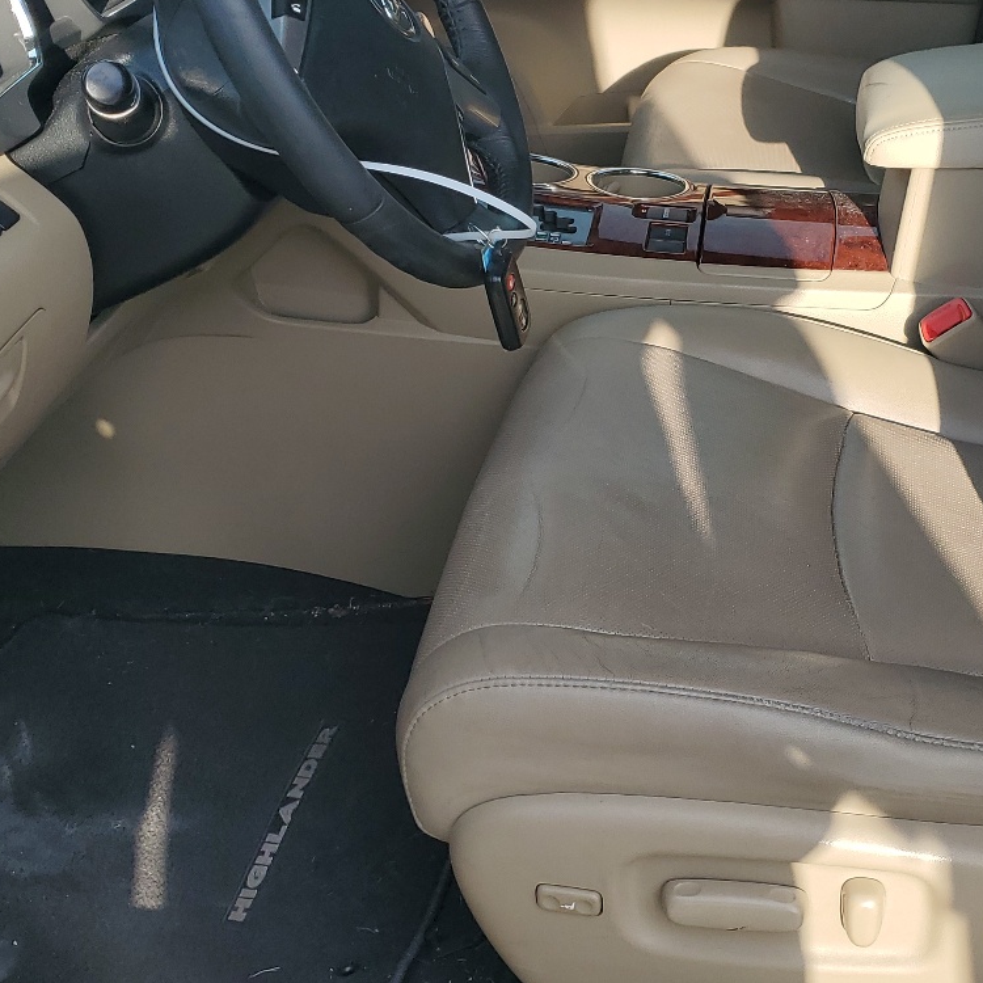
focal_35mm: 49
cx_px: 662
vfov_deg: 34.5
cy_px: 377
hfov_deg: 34.3
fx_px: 1574
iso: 50
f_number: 1.5
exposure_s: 1/909
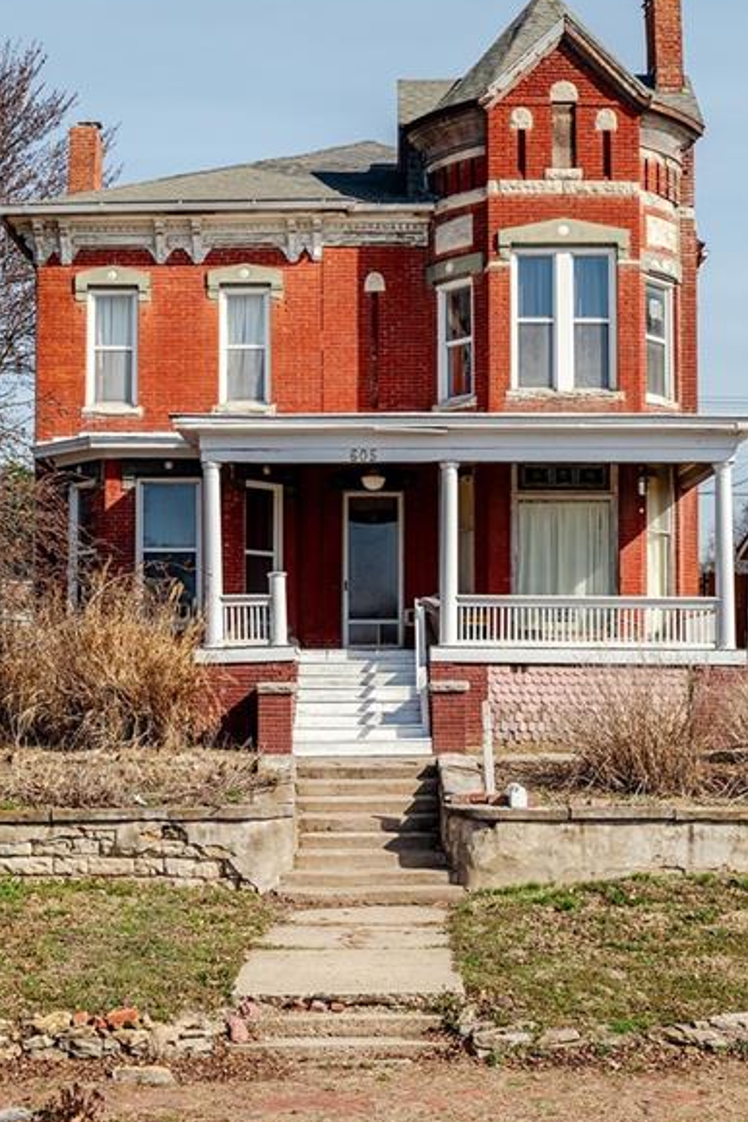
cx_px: 354
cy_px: 624
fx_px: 1652
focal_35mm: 53
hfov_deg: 25.5
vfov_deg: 37.5
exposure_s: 1/2000
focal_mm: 40
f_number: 4.5
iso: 100
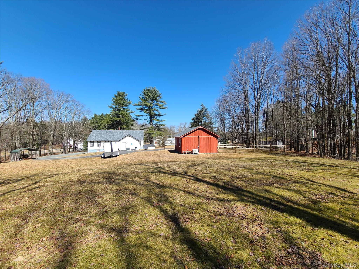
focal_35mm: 13
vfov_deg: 89.9
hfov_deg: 106.2
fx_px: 135
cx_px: 180
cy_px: 134
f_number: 2.2
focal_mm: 2.2
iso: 50
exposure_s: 1/1272
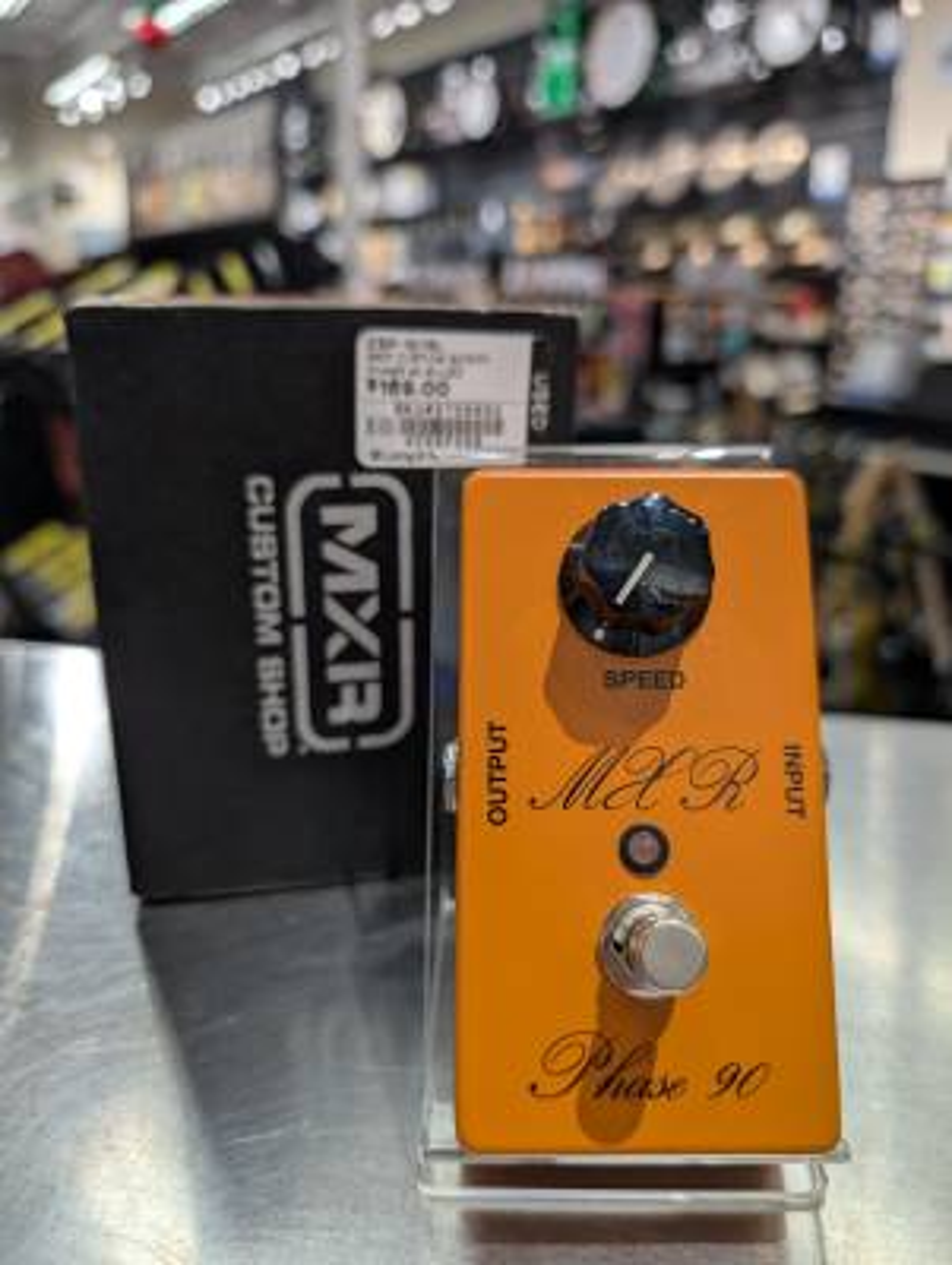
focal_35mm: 24
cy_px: 632
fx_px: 878
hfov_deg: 56.9
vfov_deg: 71.5
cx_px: 476
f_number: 1.68
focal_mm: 6.9
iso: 19
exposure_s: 1/40
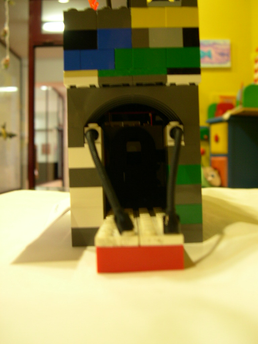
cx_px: 129
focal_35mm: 38
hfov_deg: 37.7
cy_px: 172
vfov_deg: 49.0
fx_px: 378
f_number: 2.8
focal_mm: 8
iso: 183
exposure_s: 1/5.4
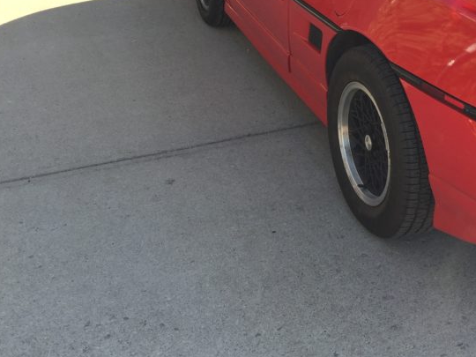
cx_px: 315
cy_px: 64
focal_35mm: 55
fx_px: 756
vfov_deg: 26.0
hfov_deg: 34.6
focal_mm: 4.15
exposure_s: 1/338
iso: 32
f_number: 2.2
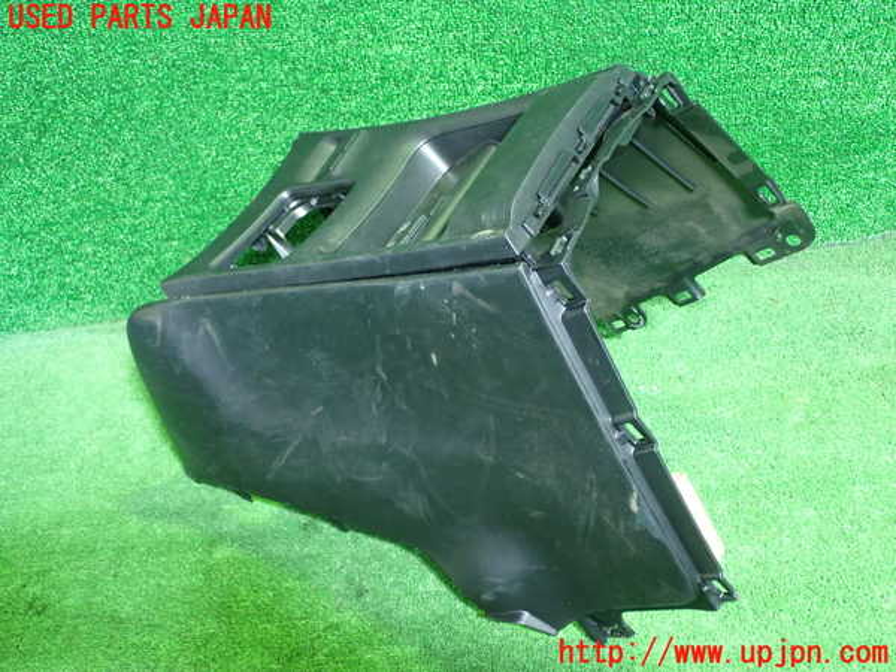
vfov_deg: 37.7
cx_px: 448
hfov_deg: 49.0
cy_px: 336
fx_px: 984
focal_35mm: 38
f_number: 2.7
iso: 800
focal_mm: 6.83
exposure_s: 1/25
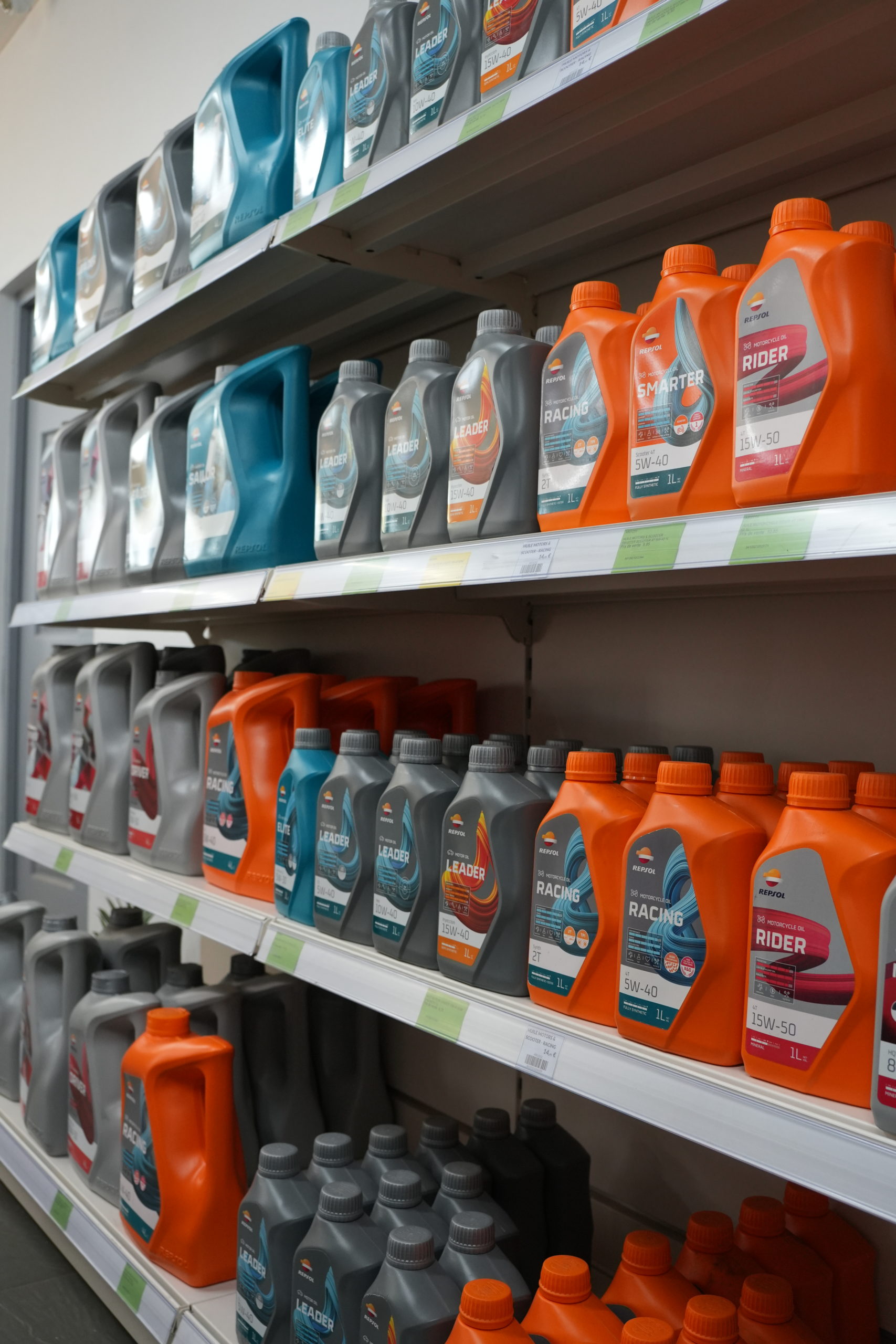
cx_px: 448
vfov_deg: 56.8
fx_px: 1243
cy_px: 672
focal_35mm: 33
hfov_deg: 39.6
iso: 800
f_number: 4
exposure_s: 1/160
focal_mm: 22.2
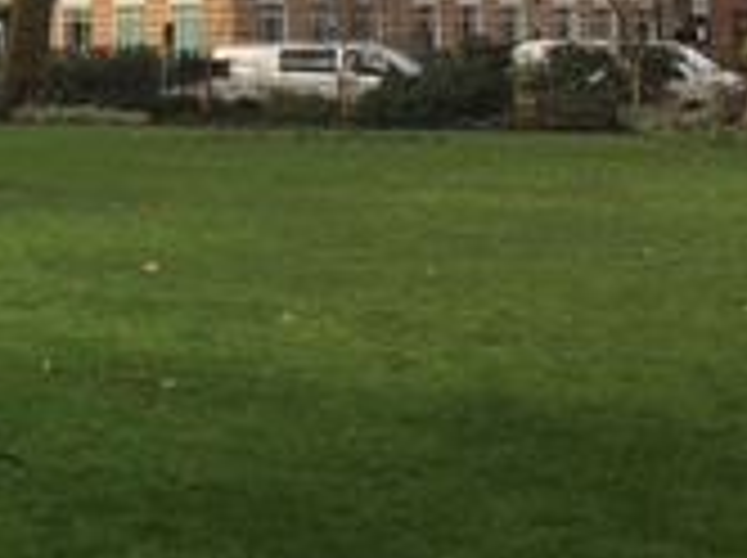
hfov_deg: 15.0
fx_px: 2413
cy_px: -14
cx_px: -652
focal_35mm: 112
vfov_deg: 13.0
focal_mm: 4.15
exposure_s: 1/439
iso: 25
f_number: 2.2
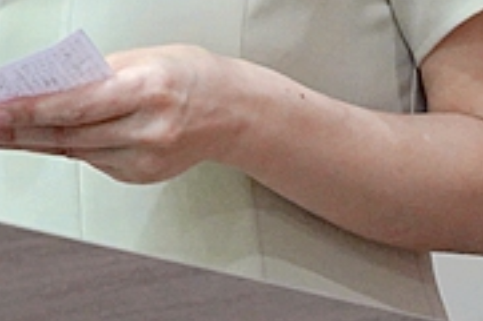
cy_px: -352
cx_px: 99
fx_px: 4152
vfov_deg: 4.4
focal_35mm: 310
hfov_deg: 6.7
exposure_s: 1/160
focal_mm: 70
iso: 4000
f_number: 4
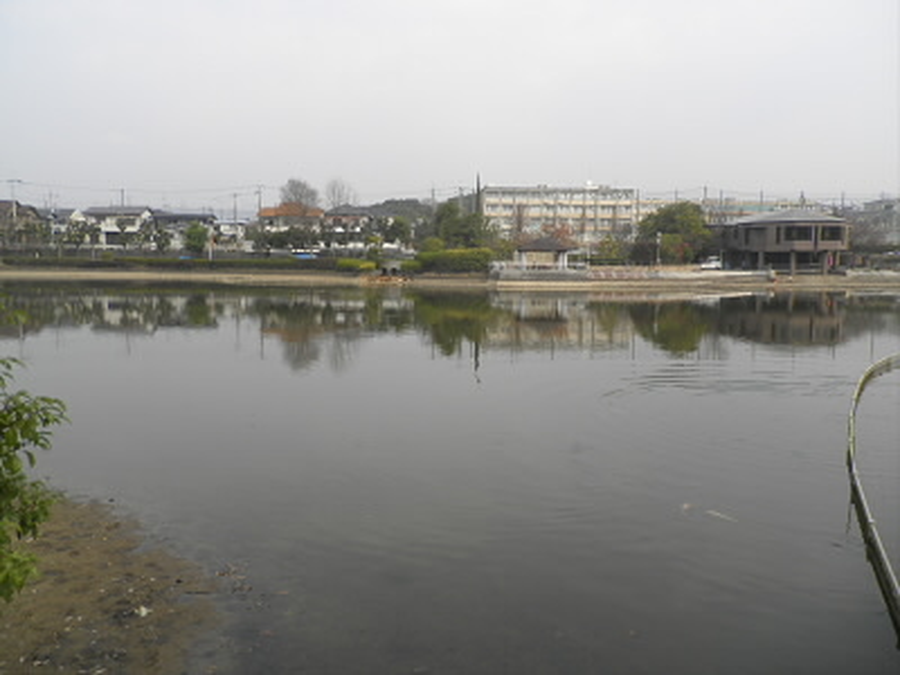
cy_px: 338
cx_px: 450
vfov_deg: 51.4
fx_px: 702
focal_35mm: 27
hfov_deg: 65.3
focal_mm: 4.9
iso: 64
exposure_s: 1/400
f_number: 3.2
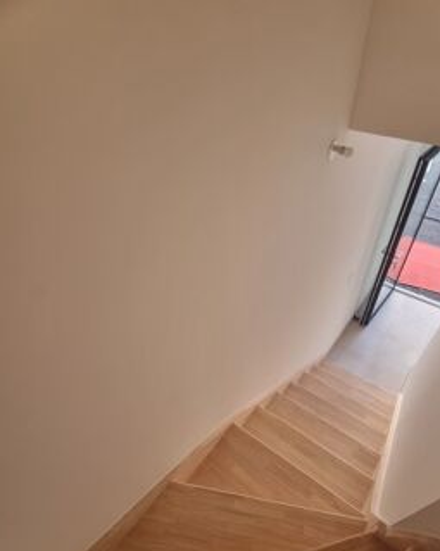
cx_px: 262
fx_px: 277
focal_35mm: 17
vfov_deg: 88.7
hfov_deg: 76.1
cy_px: 327
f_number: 2.2
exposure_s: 1/60
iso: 100
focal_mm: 2.2
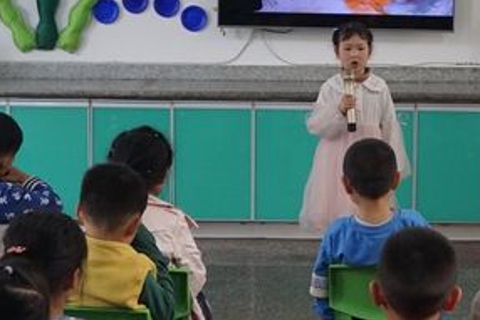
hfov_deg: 19.4
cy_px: 115
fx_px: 1389
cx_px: 388
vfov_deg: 13.2
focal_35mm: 104
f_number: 5
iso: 1600
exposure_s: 1/160
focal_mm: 31
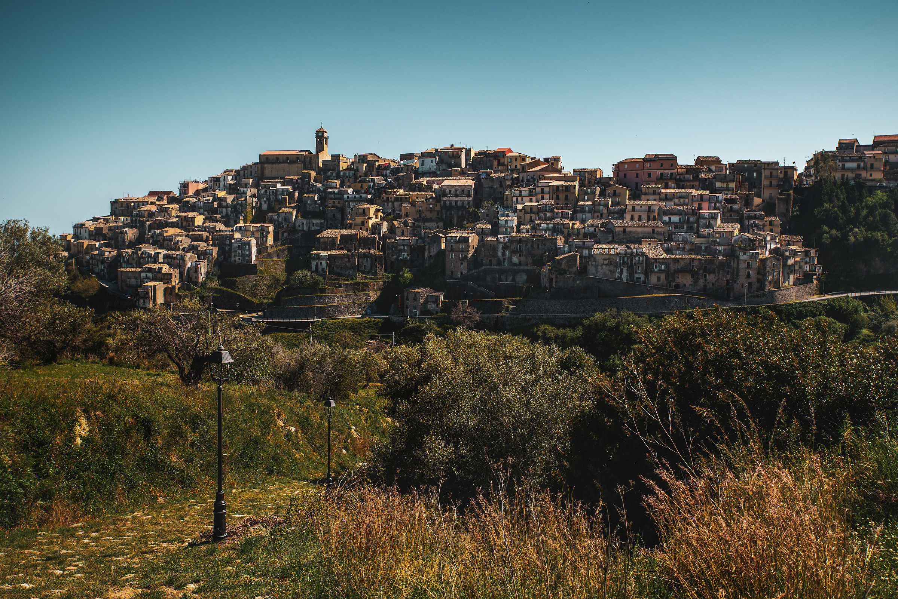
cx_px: 449
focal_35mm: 35
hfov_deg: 54.4
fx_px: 873
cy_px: 300
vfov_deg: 37.9
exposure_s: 1/160
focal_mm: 35
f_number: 11
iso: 200
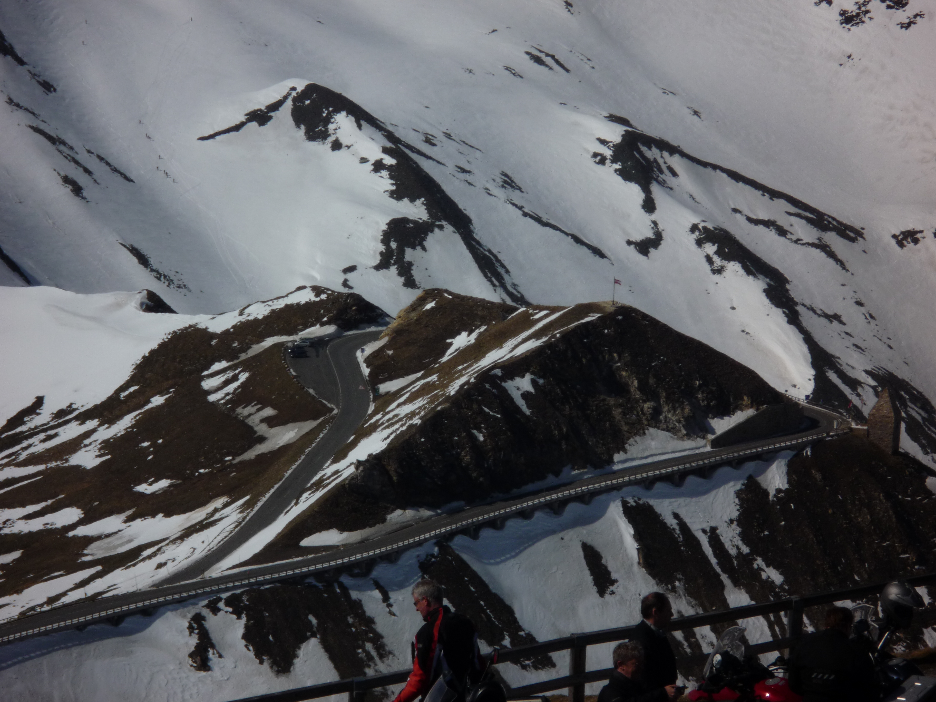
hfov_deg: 13.2
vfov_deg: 9.9
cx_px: 468
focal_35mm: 150
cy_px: 351
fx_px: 4056
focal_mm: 26
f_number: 8
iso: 100
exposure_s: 1/1000
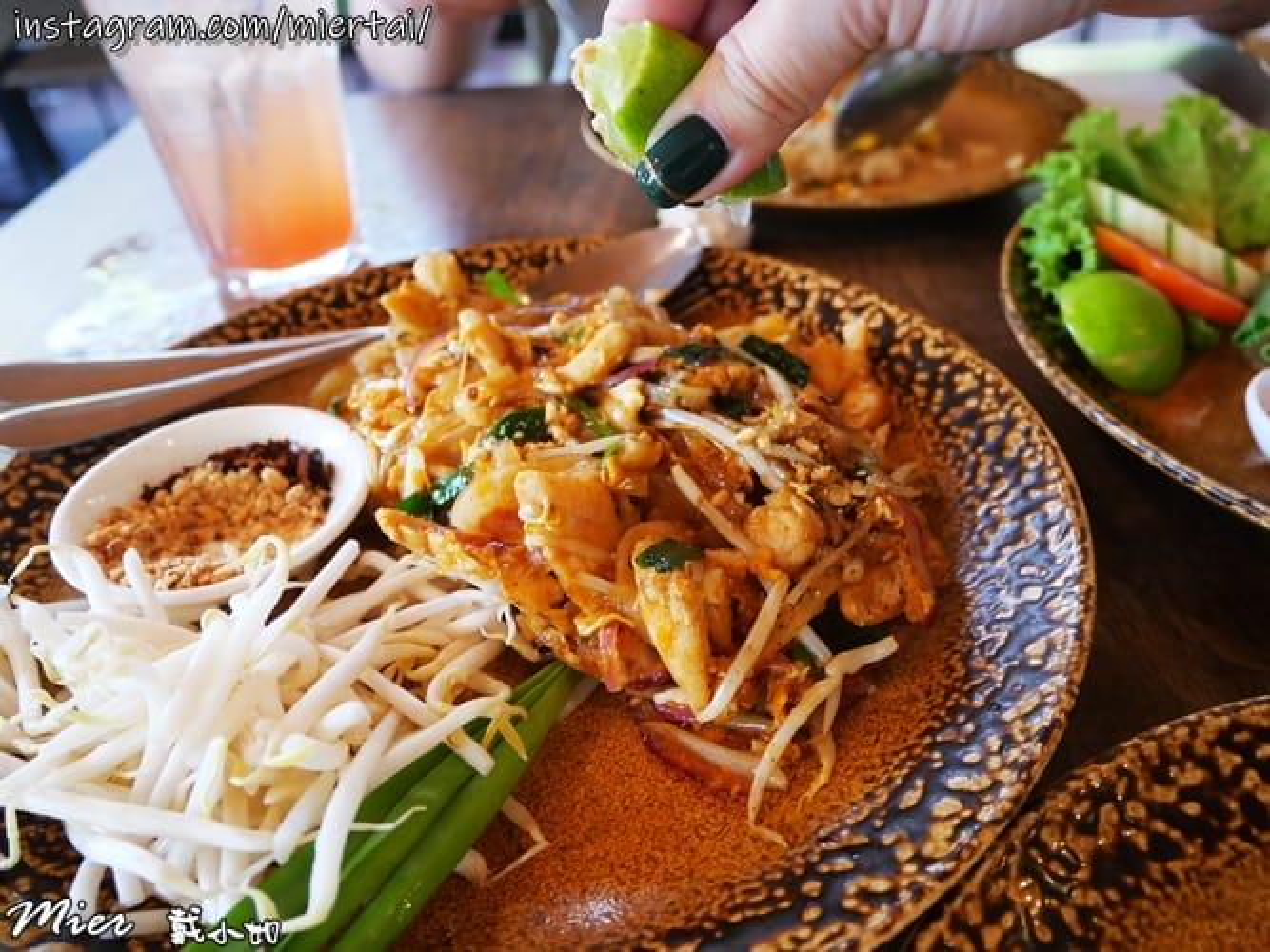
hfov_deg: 71.6
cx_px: 635
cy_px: 476
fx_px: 880
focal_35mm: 24
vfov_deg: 56.8
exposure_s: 1/60
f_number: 3.5
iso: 800
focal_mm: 12
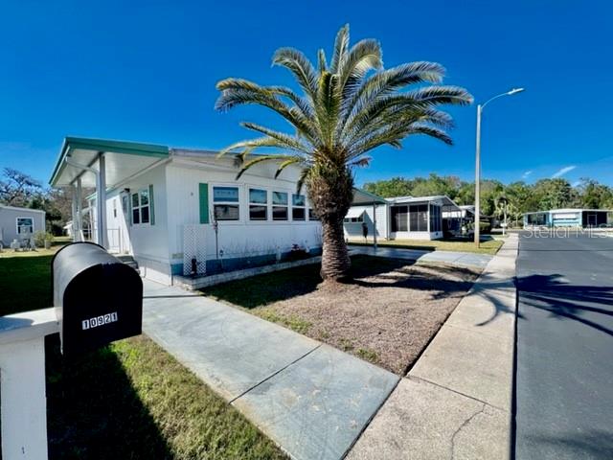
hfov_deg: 106.2
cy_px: 230
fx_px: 230
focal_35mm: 13
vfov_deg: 89.9
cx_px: 306
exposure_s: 1/1043
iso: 32
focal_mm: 1.57
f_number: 1.8
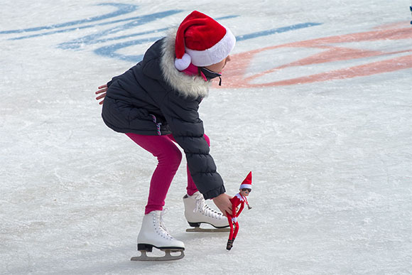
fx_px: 1545
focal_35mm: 135
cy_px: 138
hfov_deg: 15.2
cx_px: 206
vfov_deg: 10.2
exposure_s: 1/1000
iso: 320
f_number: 8
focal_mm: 135
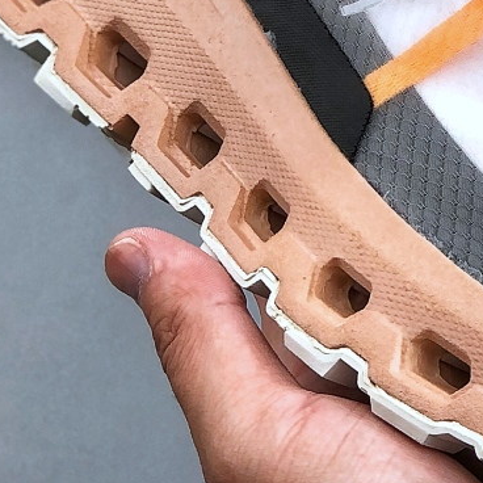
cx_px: 462
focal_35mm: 197
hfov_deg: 8.8
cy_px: 76
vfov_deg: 8.9
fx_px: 3110
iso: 32
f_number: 2.8
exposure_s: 1/100
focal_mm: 6.6
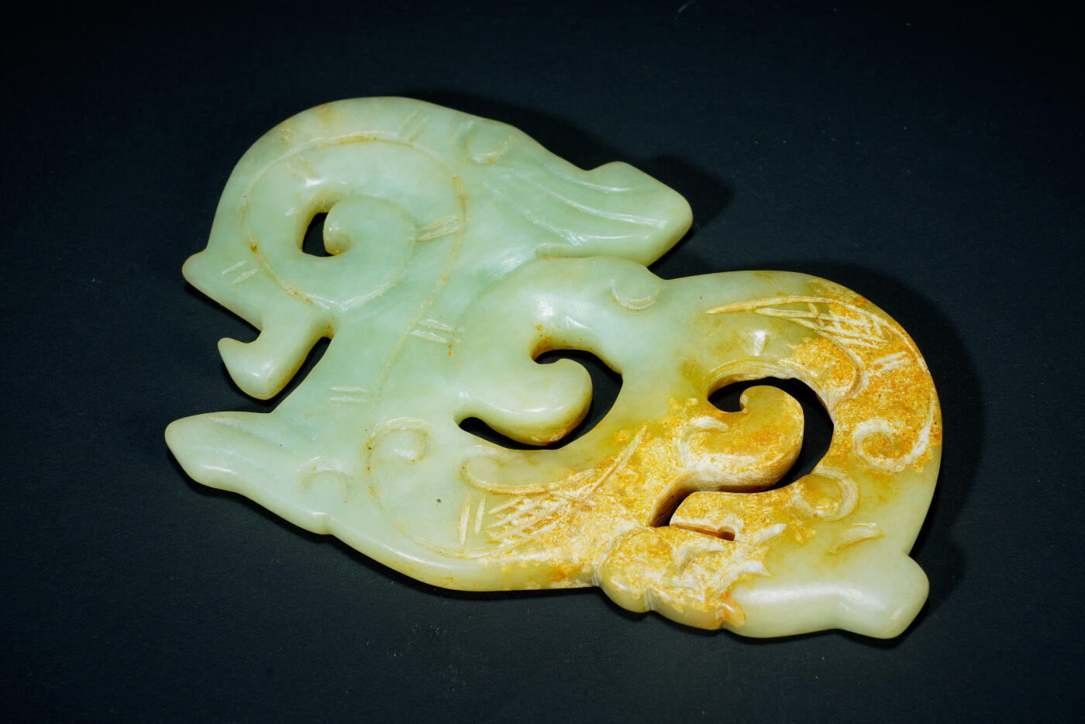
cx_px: 542
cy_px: 362
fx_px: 3376
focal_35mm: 112
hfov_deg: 18.3
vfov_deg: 12.2
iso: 100
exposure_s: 1/160
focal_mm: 75
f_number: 18
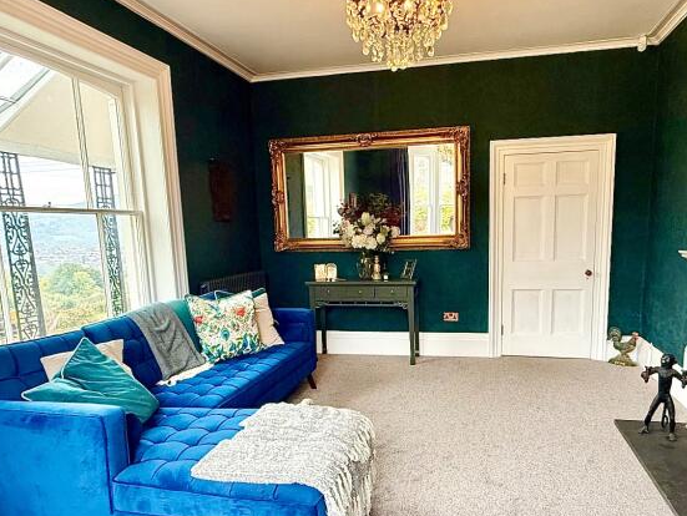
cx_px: 379
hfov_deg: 67.1
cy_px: 312
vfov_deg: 52.7
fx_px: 516
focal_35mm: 26
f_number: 2.2
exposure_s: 1/99
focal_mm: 2.22
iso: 250
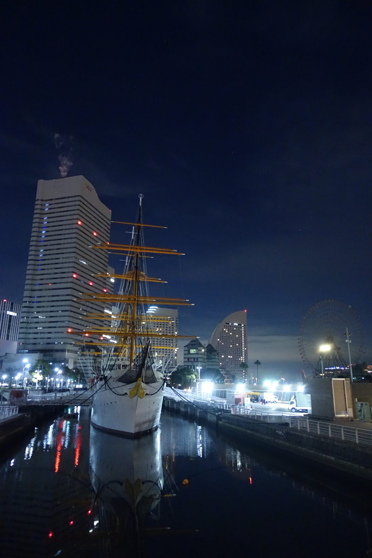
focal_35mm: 24
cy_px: 279
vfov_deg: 73.7
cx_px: 186
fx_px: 372
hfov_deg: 53.1
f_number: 1.8
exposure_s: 1/10
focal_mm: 8.8
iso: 3200
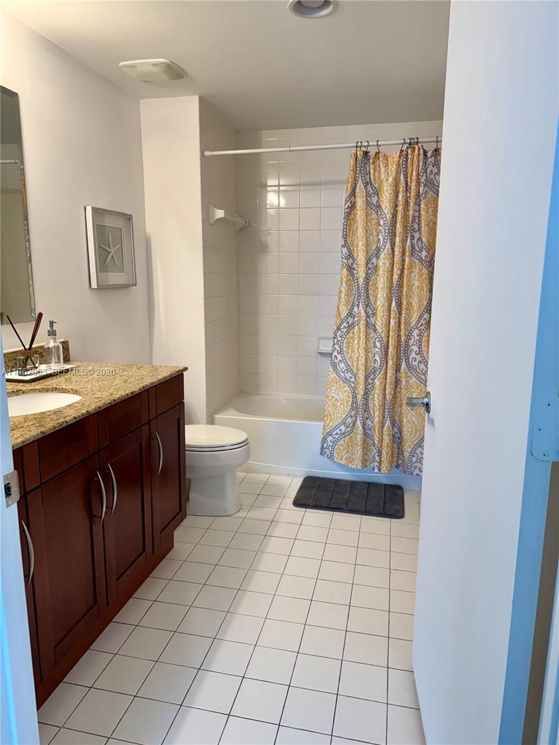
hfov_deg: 56.8
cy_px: 372
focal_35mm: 24
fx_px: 517
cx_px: 280
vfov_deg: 71.6
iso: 125
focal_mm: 6.76
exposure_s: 1/120
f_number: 1.78
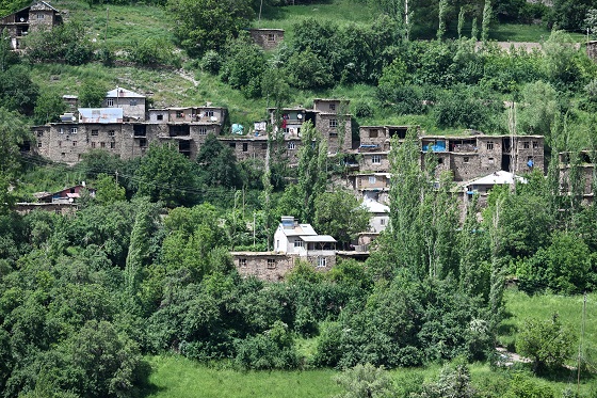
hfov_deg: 9.2
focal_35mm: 225
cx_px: 298
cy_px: 186
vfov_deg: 6.1
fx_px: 3730
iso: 200
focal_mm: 210
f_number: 6.3
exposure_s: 1/500
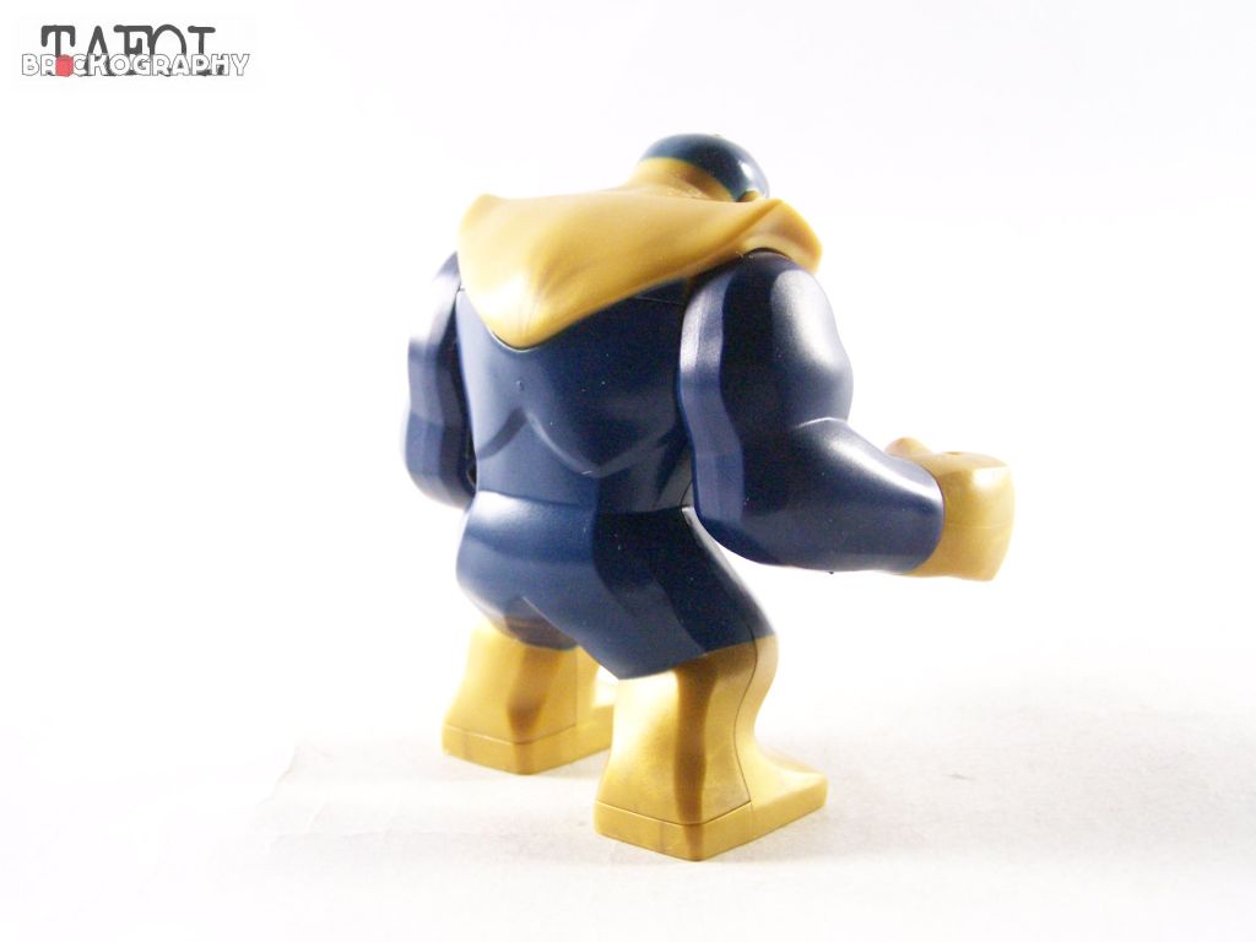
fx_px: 2141
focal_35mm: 59
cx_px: 628
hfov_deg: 32.7
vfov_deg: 24.8
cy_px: 471
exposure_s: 1/60
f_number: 3.1
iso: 400
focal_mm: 9.8
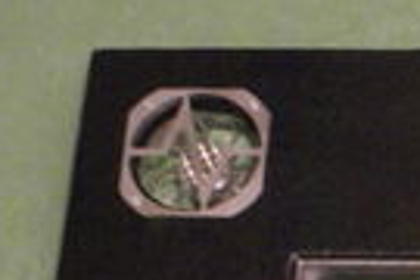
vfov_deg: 6.4
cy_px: 389
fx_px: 2496
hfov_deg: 9.0
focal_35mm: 214
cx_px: 859
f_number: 5
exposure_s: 1/4
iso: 1600
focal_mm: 30
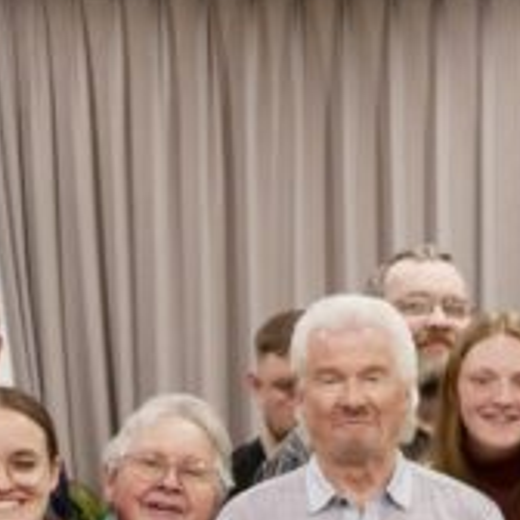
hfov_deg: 10.2
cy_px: 676
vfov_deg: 10.6
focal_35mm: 162
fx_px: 2753
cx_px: 901
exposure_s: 1/60
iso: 1000
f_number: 1.7
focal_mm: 20
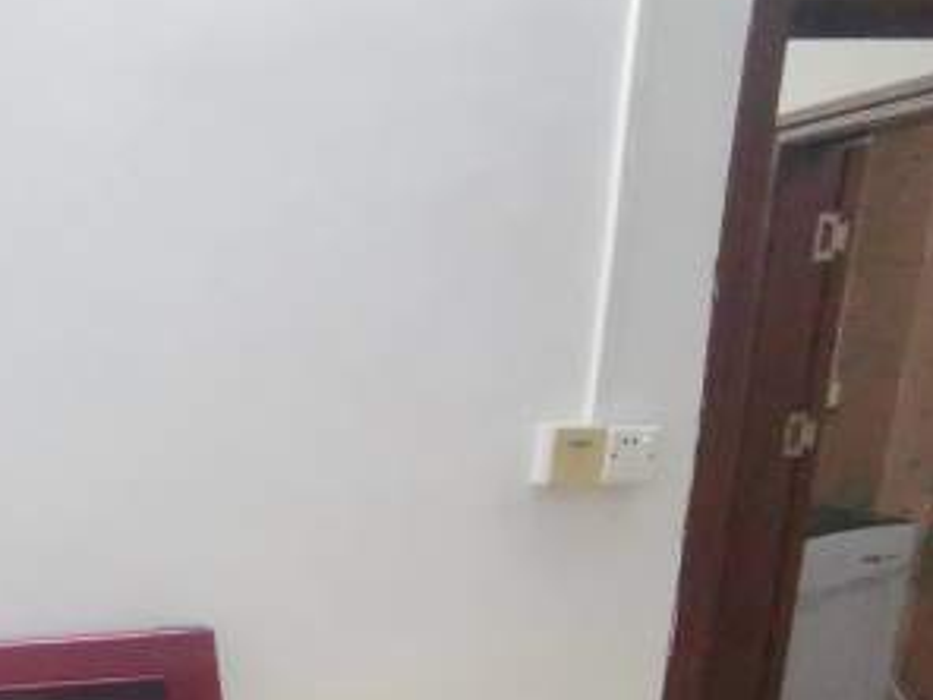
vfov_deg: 28.3
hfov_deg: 34.5
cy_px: 795
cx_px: -139
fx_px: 1240
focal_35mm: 46
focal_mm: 2.26
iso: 800
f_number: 2.2
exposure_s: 1/25
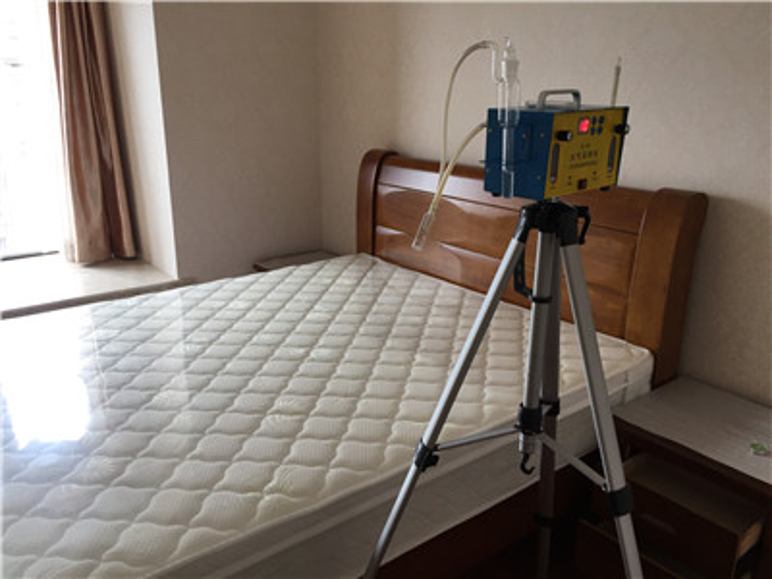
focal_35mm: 29
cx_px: 386
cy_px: 290
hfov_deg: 61.7
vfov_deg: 48.2
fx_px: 647
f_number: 2.2
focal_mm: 4.15
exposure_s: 1/100
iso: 50
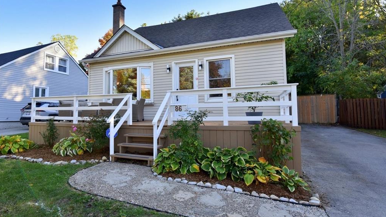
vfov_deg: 60.9
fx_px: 184
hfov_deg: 92.7
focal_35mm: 18
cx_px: 193
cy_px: 98
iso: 500
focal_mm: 17
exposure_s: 1/250
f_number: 8
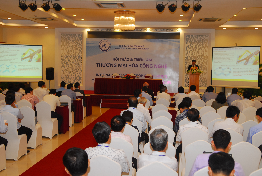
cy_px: 88
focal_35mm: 48
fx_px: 350
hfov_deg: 41.1
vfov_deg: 28.2
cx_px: 131
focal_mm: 32
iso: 400
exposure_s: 1/60
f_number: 3.5
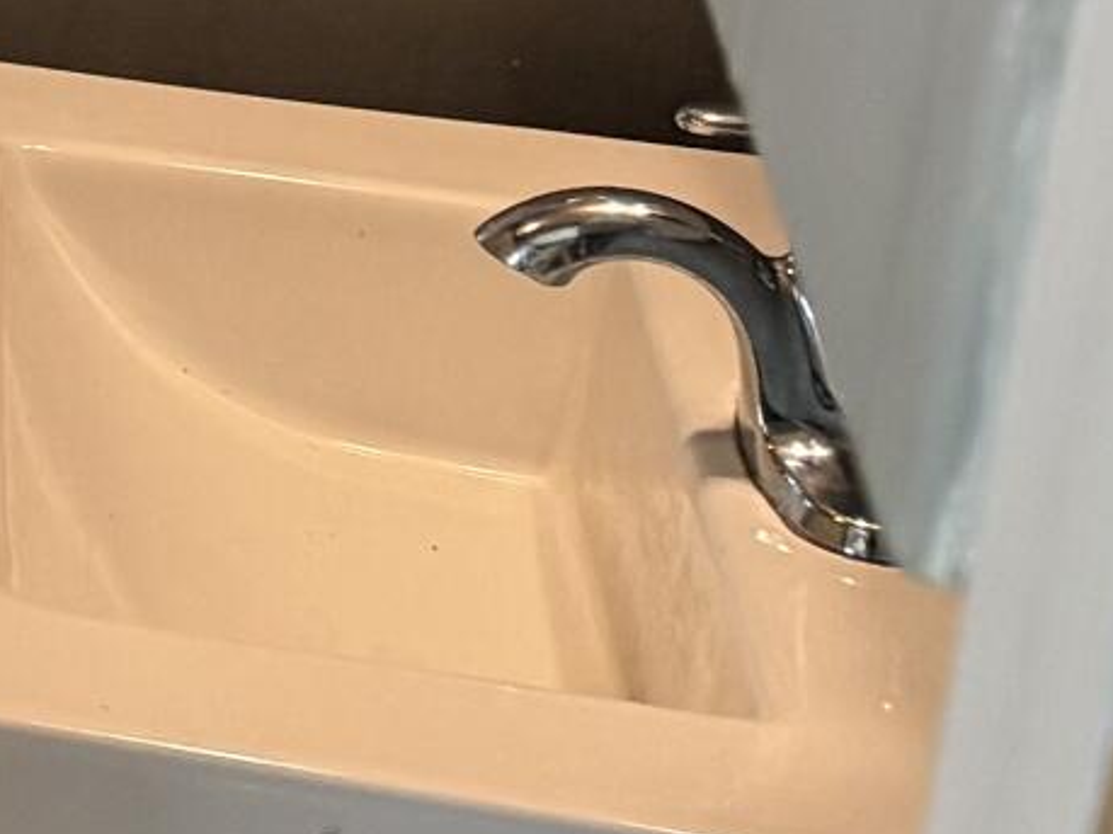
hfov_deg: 10.1
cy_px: -230
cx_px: -1937
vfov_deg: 9.3
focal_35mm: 157
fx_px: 5047
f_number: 1.78
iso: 250
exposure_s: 1/60
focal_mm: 6.76
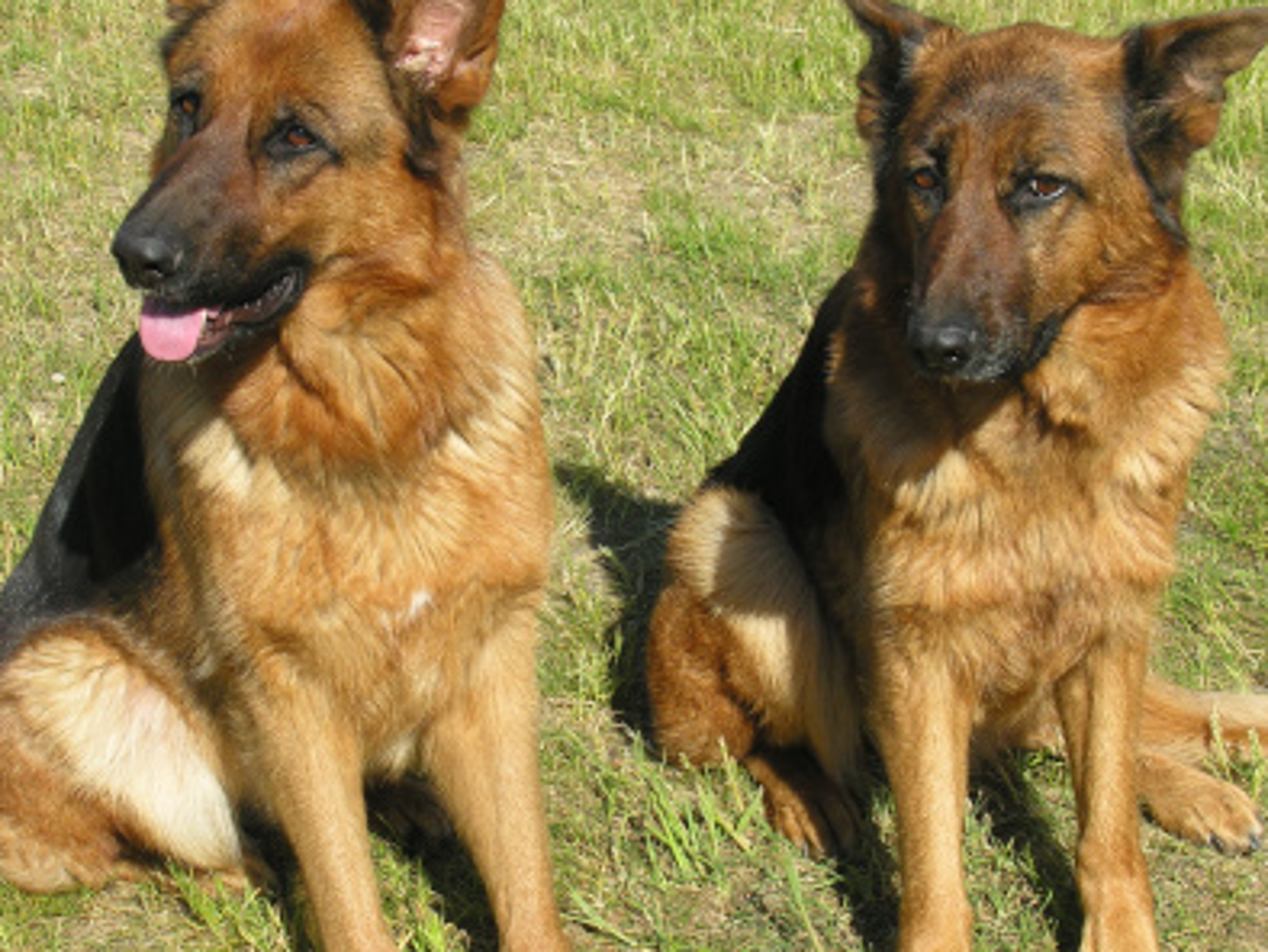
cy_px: 516
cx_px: 518
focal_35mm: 126
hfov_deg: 15.6
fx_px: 4618
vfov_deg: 11.8
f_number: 5.9
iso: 50
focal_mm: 18
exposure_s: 1/135
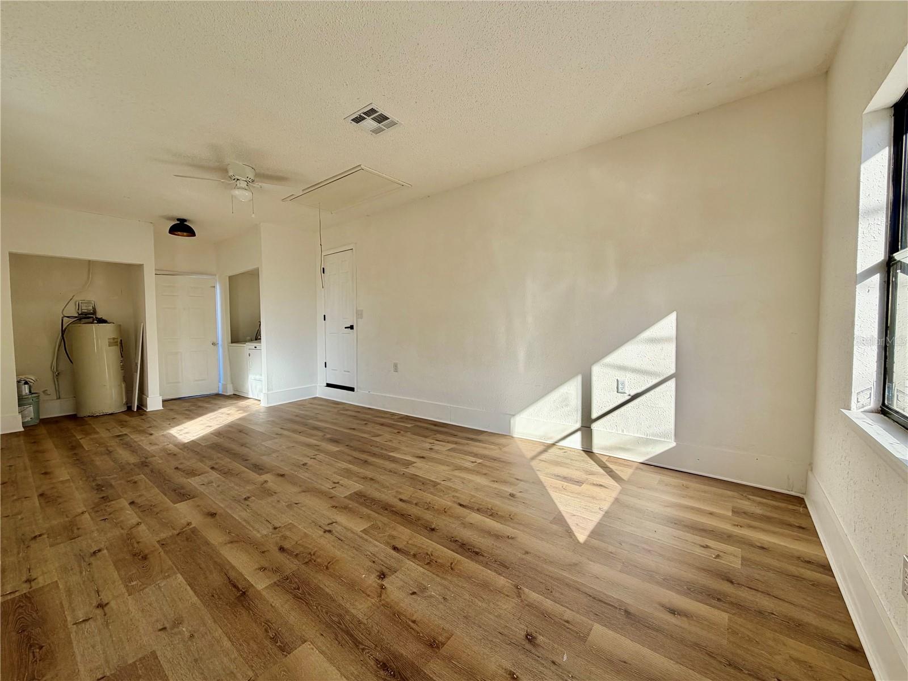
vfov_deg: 85.7
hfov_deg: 102.1
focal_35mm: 14
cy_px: 340
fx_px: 367
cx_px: 454
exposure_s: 1/502
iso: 64
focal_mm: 2.22
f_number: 2.2
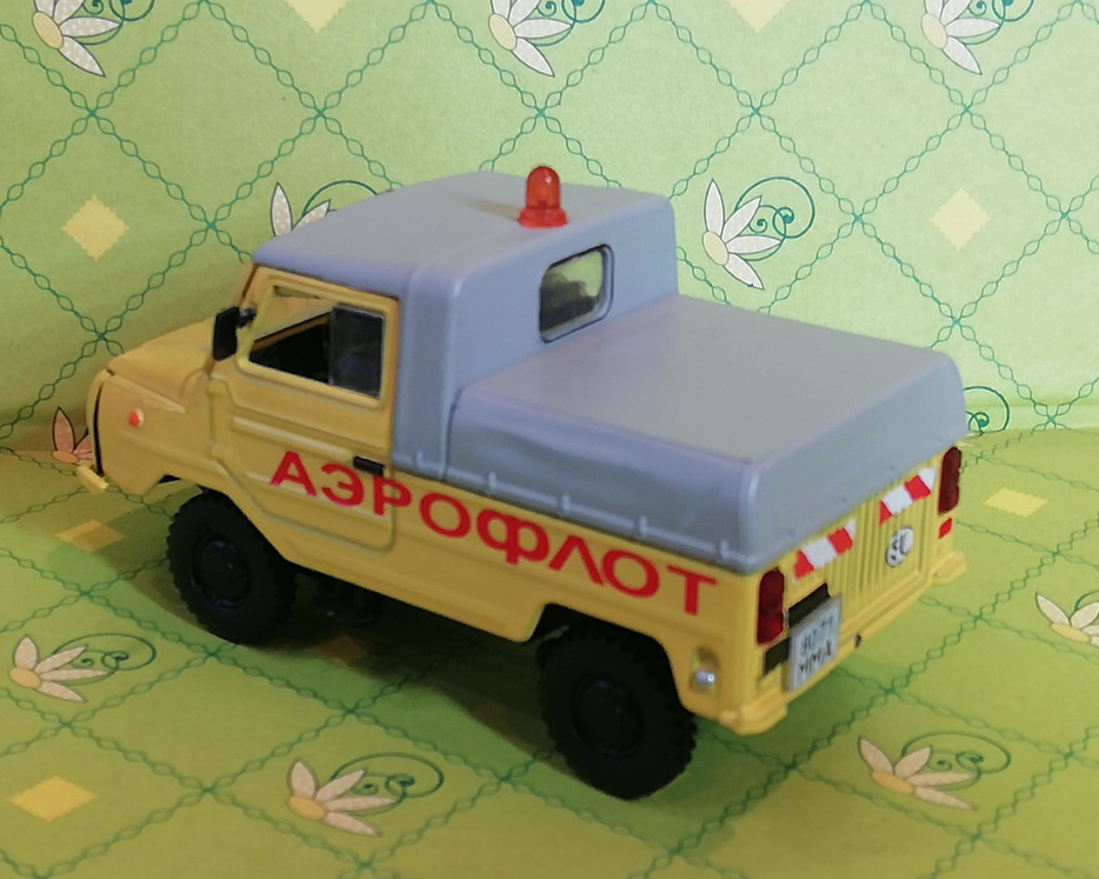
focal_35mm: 68
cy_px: 421
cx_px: 511
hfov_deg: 27.9
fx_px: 2212
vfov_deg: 22.5
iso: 100
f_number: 2.2
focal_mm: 3.46
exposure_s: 1/33.3
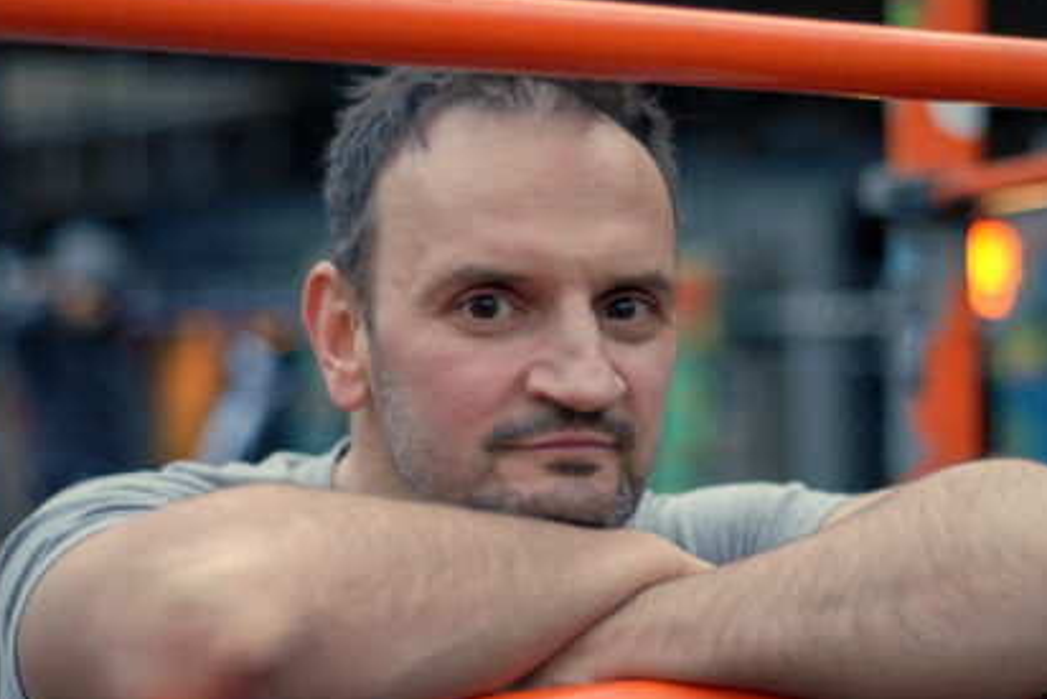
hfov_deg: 22.4
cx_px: 600
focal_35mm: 91
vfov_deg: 15.0
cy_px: 367
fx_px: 2647
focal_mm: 50
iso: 500
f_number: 1.8
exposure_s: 1/80
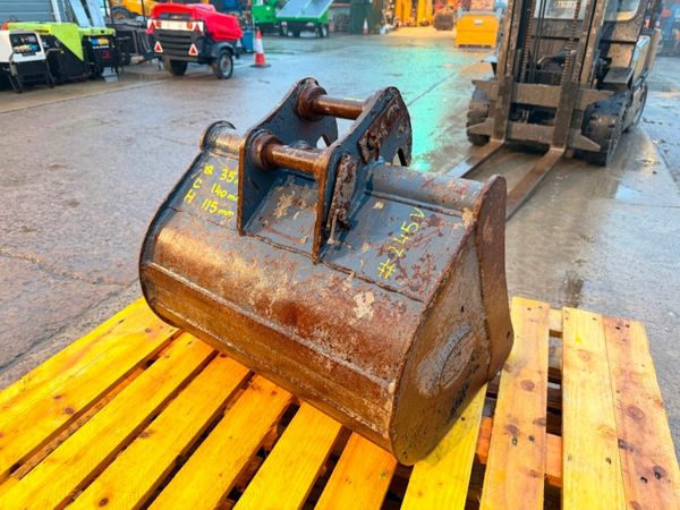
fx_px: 471
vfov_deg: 56.8
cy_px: 255
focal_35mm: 24
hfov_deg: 71.6
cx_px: 340
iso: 250
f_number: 1.78
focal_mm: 6.76
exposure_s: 1/50
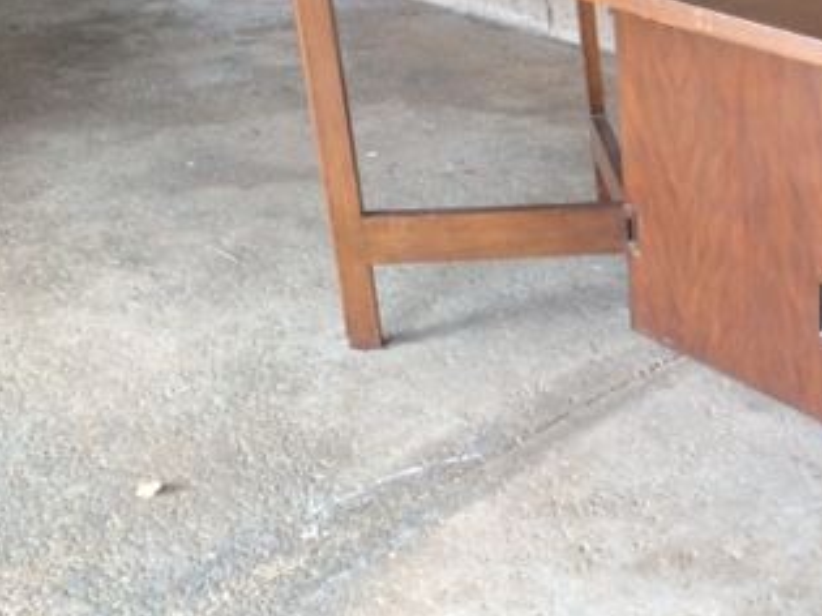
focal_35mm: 59
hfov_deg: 30.4
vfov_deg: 24.8
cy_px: 287
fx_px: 1400
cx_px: 819
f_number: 2.2
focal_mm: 4.15
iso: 40
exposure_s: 1/60
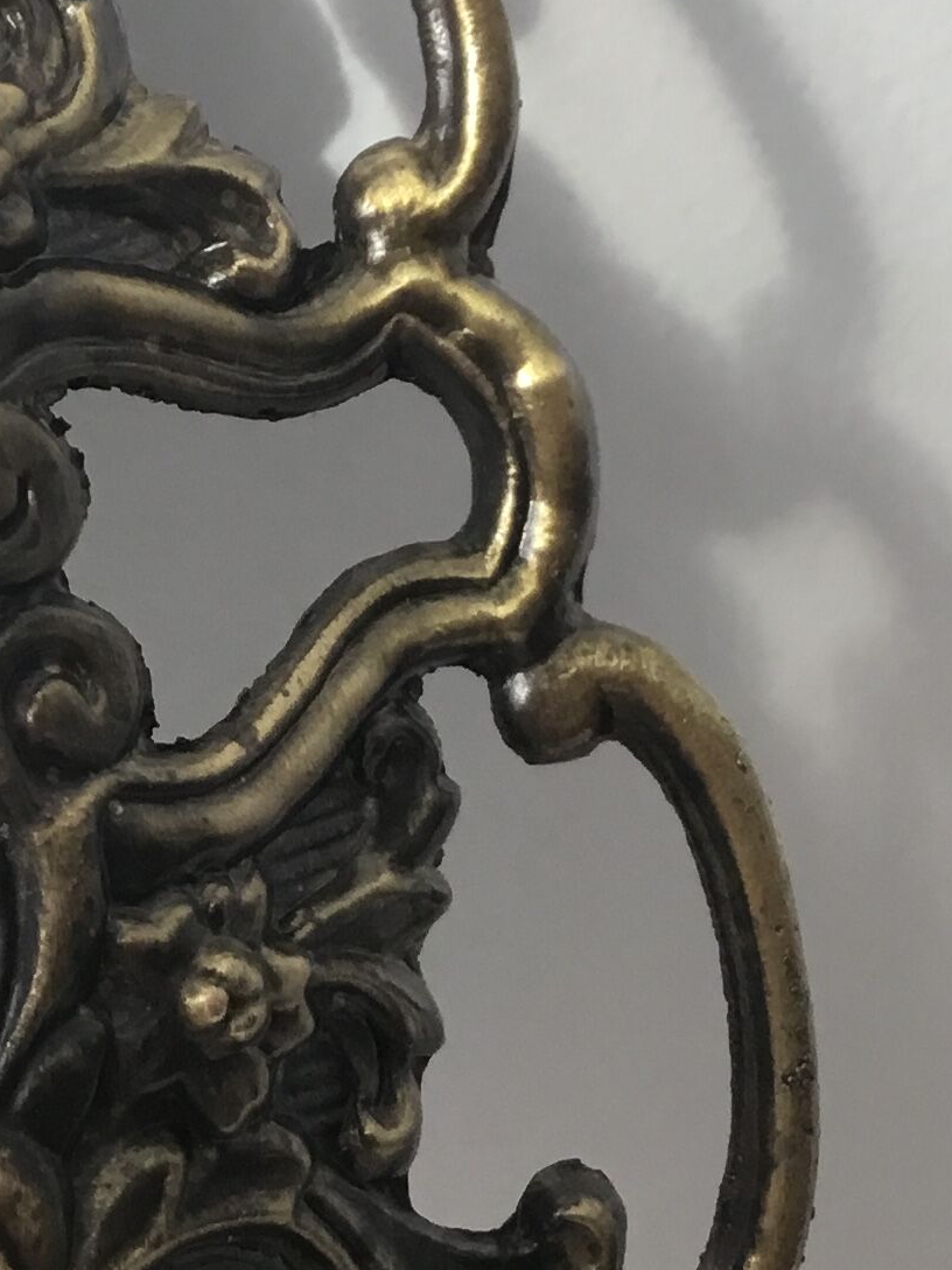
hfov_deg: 15.7
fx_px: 3410
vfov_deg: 21.0
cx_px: 144
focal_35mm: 93
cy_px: 488
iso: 32
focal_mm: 3.3
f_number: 2.4
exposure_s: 1/33
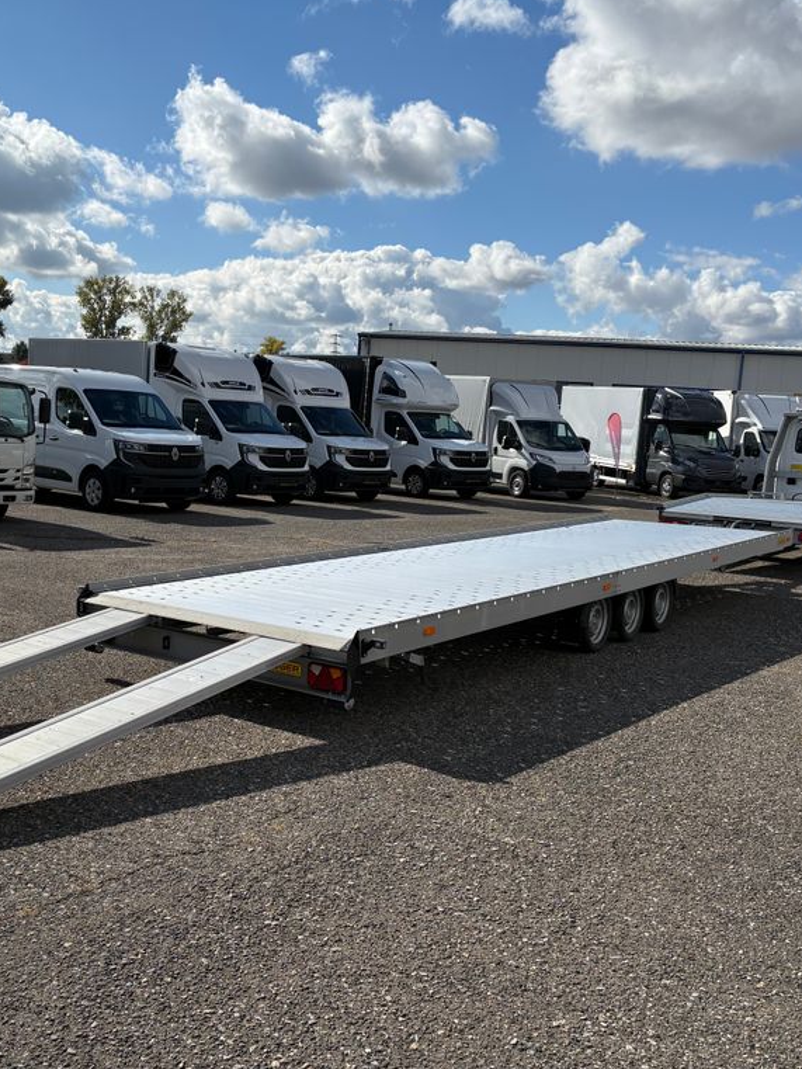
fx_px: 1081
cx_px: 284
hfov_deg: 40.3
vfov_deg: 52.6
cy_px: 532
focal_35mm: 35
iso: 50
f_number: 1.6
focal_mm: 5.96
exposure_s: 1/6329
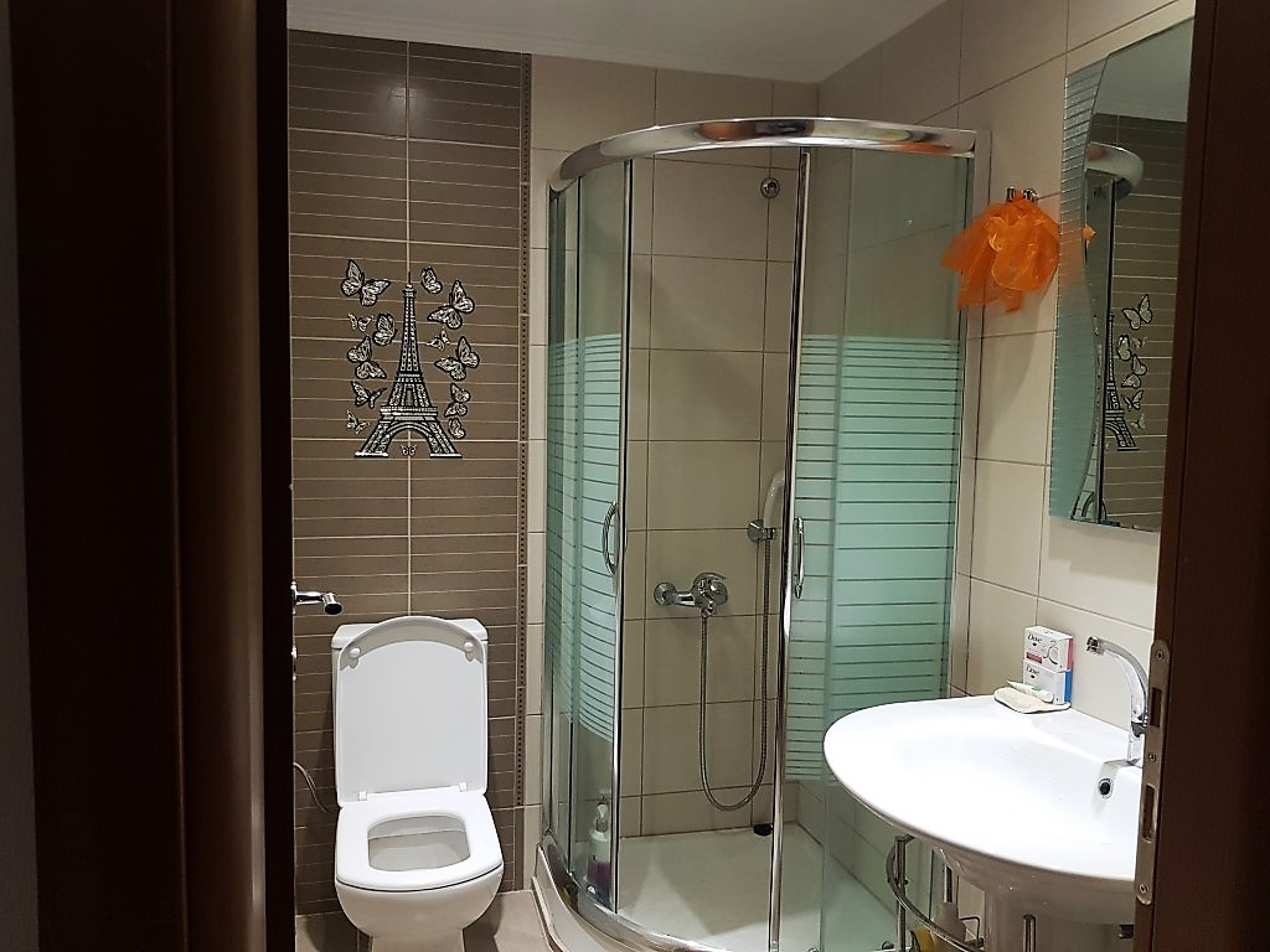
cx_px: 635
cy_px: 476
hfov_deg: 67.3
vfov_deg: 53.1
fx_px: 954
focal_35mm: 26
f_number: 1.7
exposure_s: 1/50
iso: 125
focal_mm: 4.3
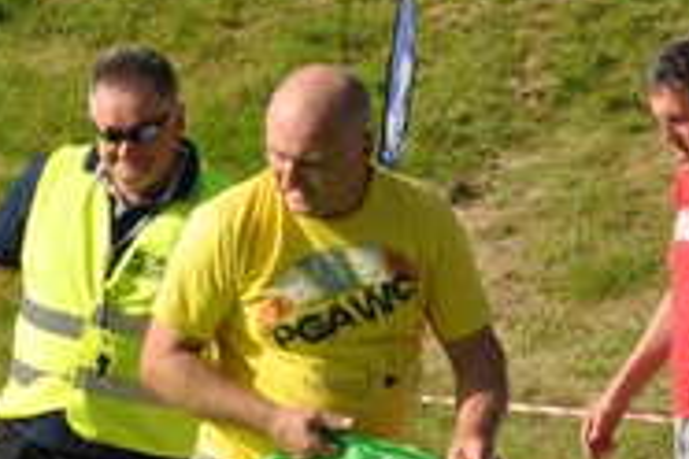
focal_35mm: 542
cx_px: 22
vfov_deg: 2.5
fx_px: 10375
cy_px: 503
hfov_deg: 3.8
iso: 200
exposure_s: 1/400
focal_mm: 85
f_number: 9
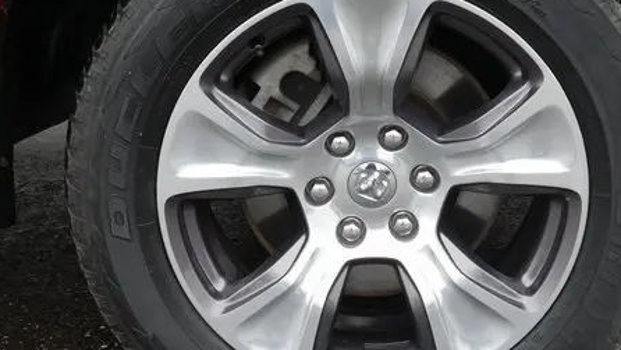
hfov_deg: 29.3
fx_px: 1186
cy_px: 161
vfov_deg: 16.8
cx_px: 354
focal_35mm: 72
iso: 1250
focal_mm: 23
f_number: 10
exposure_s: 1/50
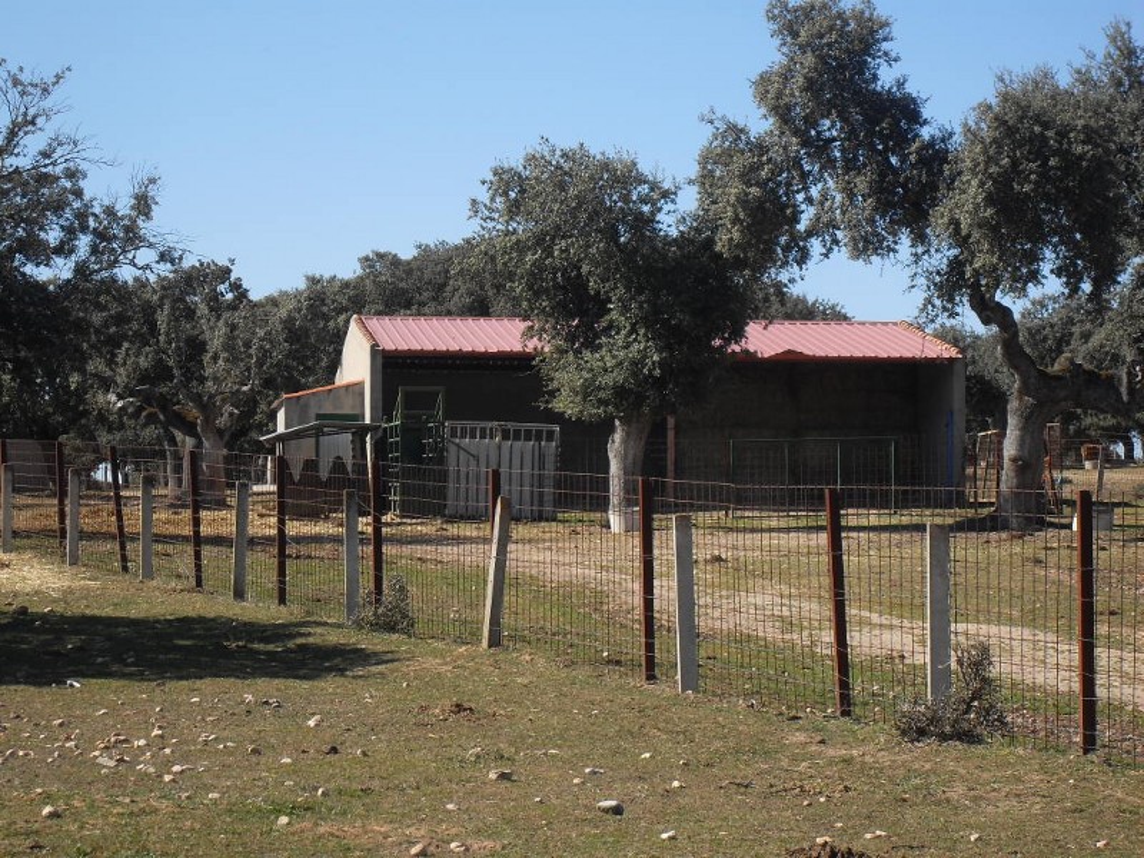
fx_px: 3668
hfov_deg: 17.7
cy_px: 429
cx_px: 572
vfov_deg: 13.3
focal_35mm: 111
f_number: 5.2
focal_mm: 18.1
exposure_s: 1/250
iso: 80
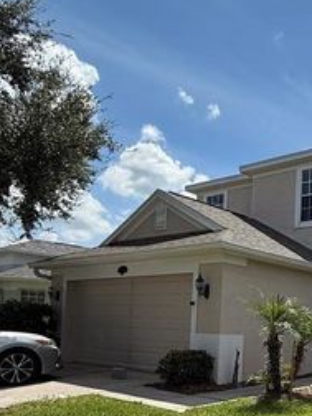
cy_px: 314
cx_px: 355
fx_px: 445
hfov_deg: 33.1
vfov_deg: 48.1
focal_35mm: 37
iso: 64
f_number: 2.2
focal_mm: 2.22
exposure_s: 1/2717
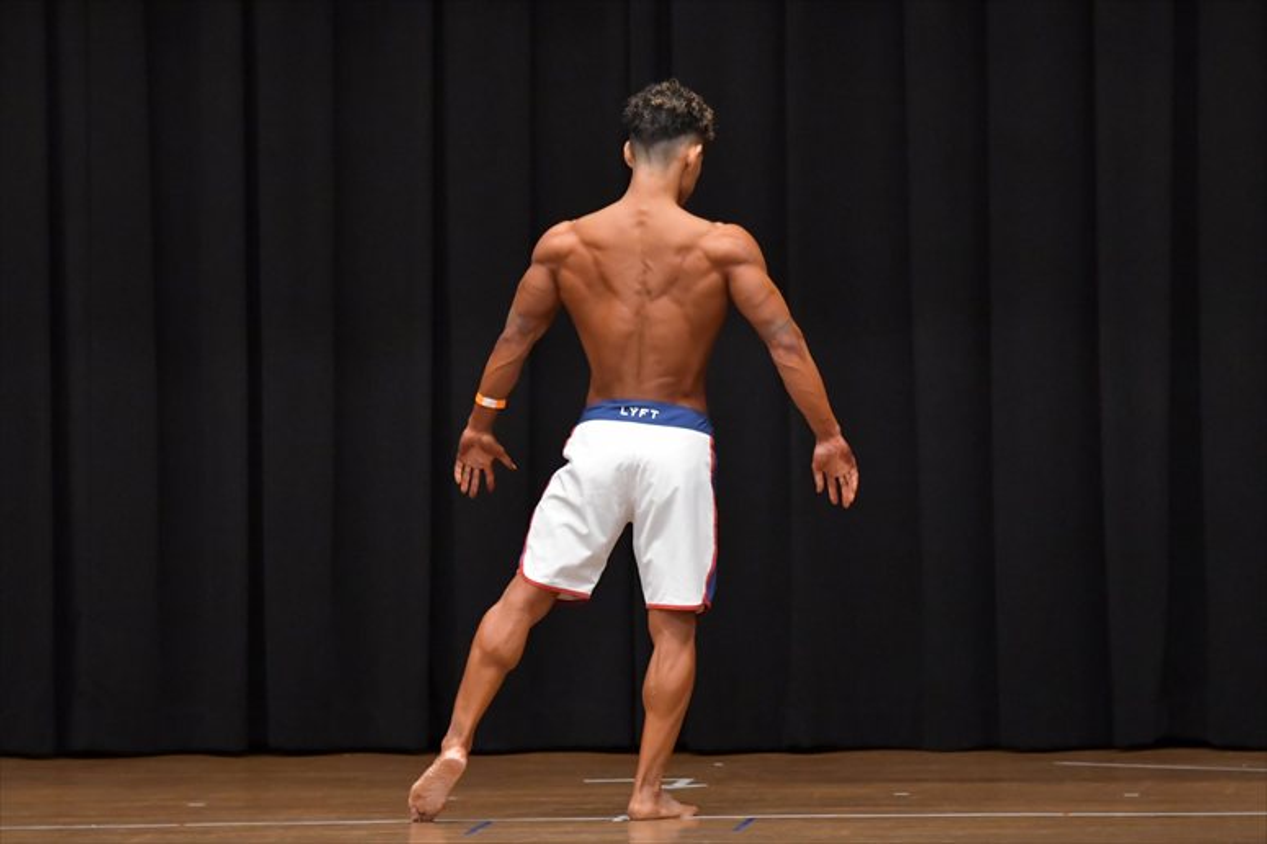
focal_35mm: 255
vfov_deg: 5.4
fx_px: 8970
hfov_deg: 8.1
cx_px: 634
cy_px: 422
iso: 6400
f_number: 5.6
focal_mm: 170
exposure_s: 1/400
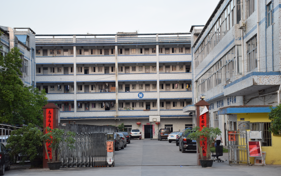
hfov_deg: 33.0
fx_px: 475
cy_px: 93
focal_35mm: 62
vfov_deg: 21.0
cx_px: 142
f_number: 7.1
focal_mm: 40
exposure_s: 1/25
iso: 100
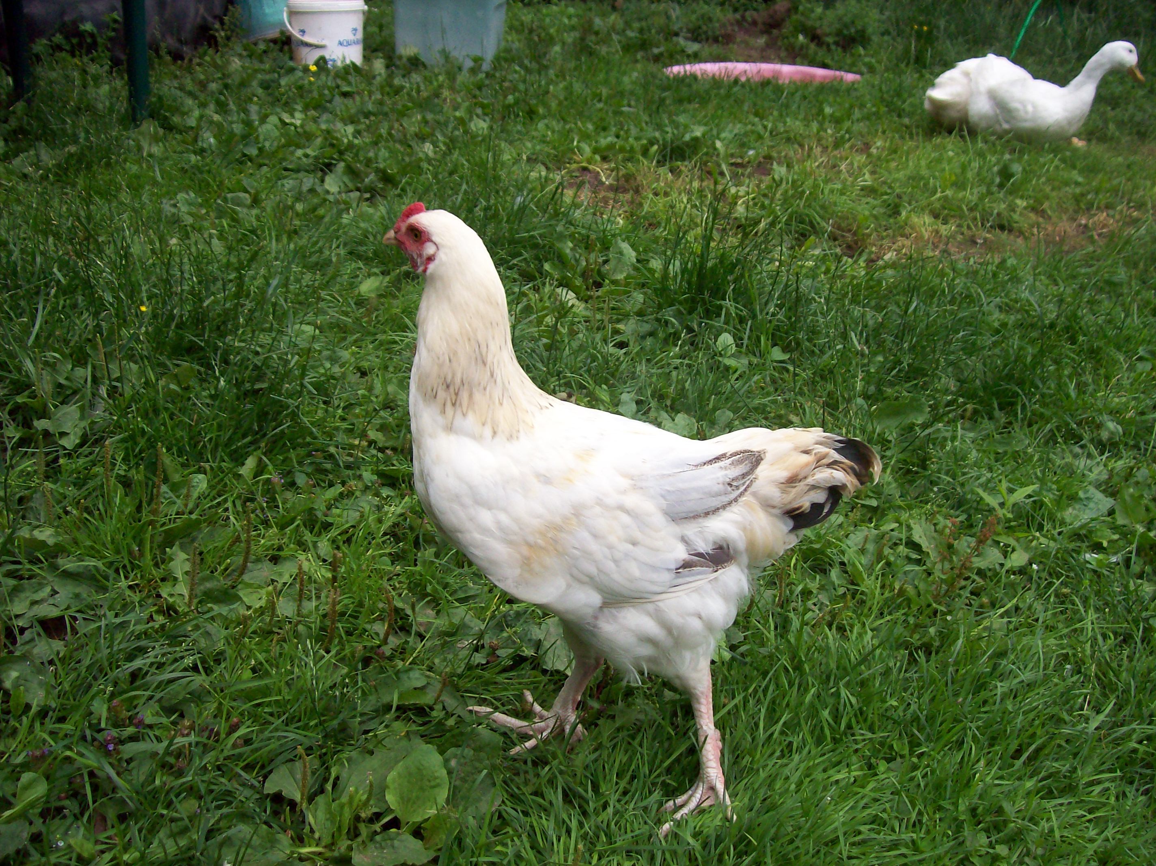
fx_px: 1202
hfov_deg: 51.4
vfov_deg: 39.6
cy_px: 433
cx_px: 578
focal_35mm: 36
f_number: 2.7
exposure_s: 1/376
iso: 80
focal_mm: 6
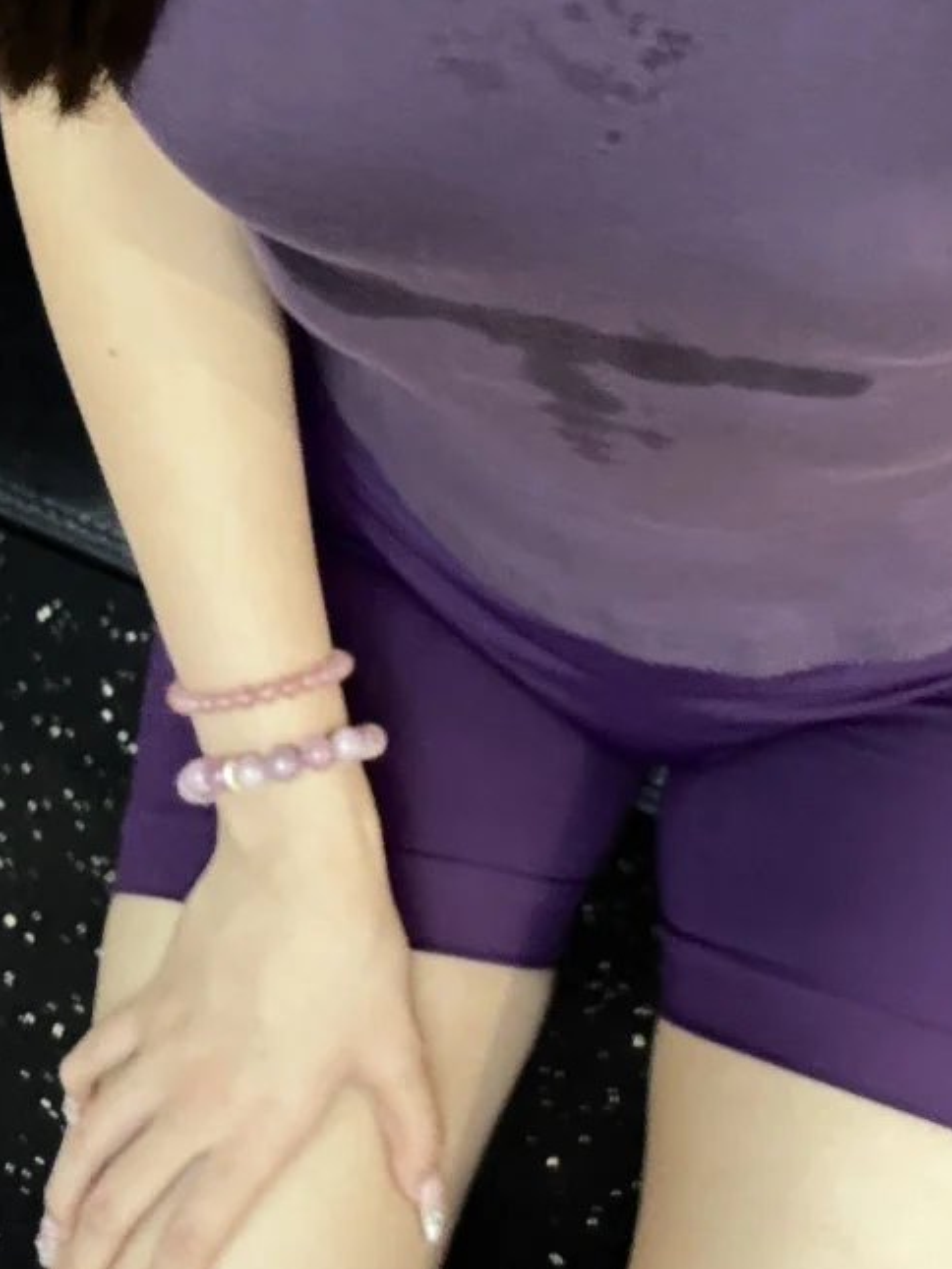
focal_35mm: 67
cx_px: 523
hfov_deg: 21.9
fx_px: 2456
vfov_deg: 28.7
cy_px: 401
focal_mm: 2.69
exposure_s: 1/25
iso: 320
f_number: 1.9
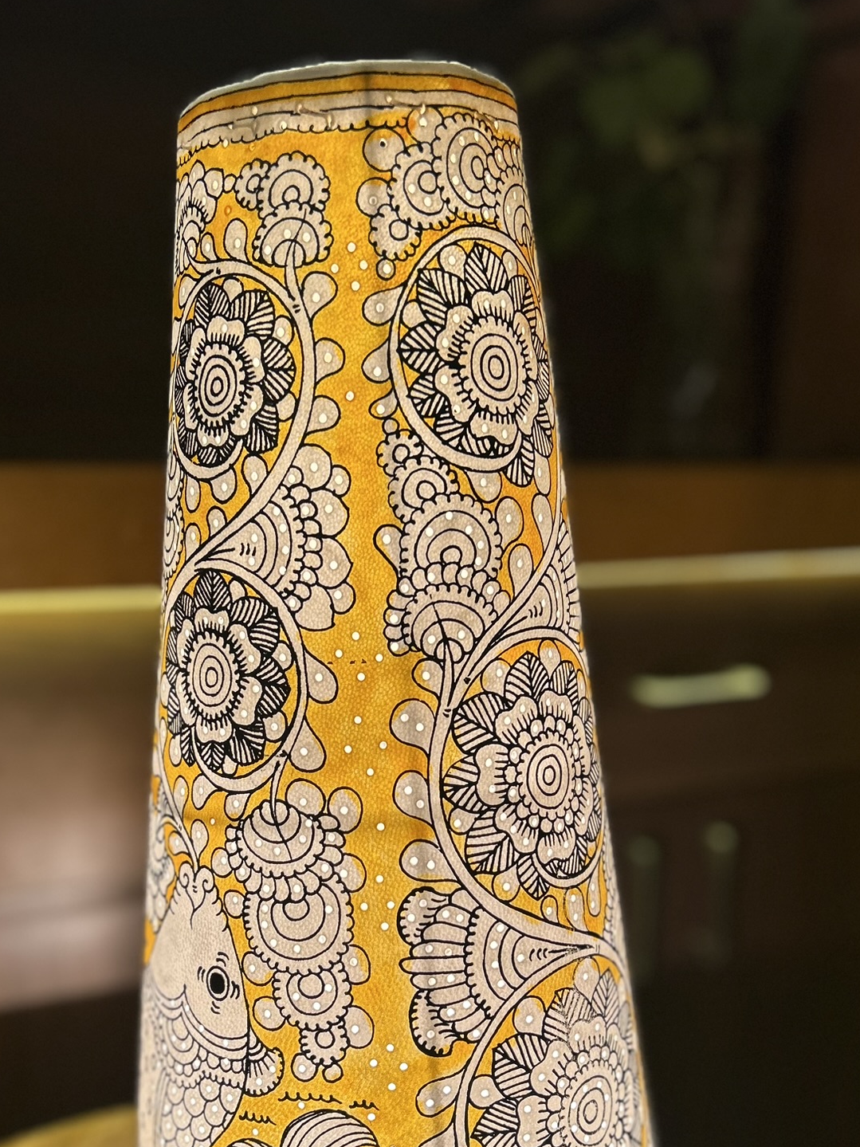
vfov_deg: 49.1
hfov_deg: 38.6
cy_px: 780
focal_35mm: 37
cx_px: 371
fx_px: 1226
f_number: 1.5
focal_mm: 5.7
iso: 80
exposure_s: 1/100
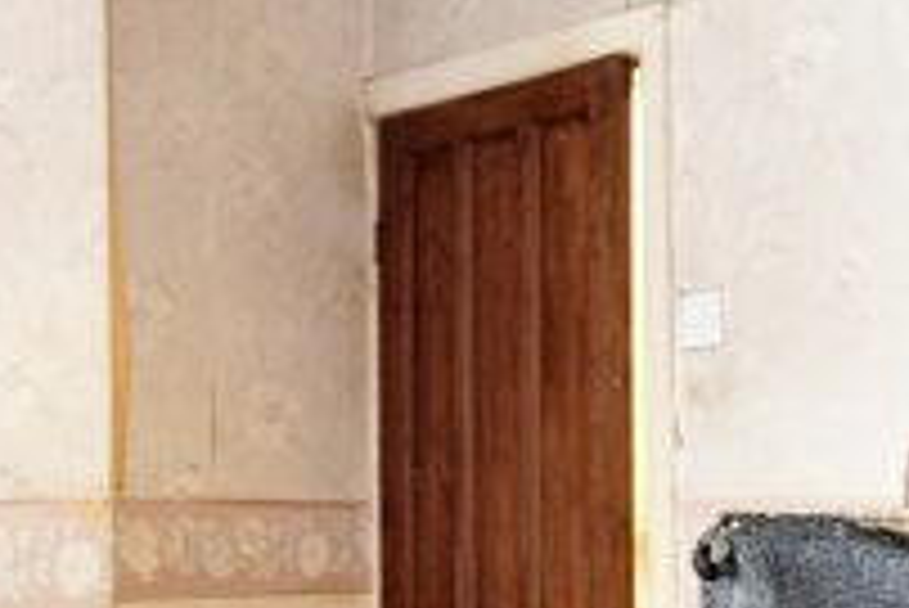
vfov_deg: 17.8
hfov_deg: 26.6
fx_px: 1920
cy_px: 525
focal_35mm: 76
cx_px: 518
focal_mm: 10
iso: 800
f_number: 4
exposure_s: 1/8
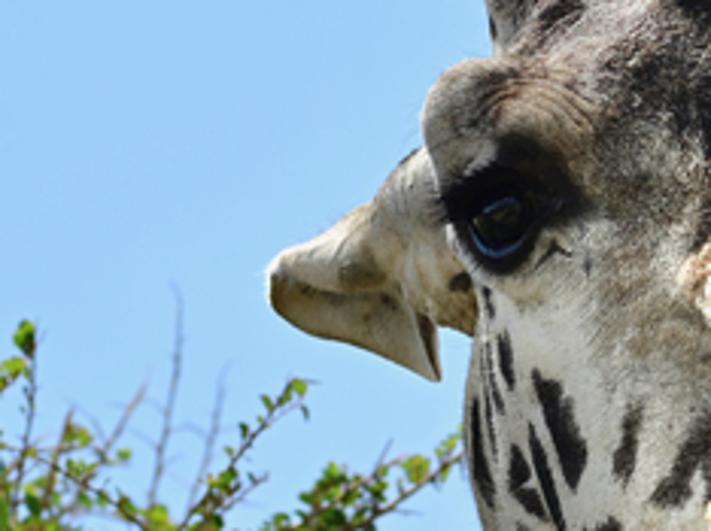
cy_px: 225
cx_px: 504
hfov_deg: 8.0
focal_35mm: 247
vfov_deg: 6.0
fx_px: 5068
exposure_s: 1/250
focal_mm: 100
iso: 100
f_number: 4.5
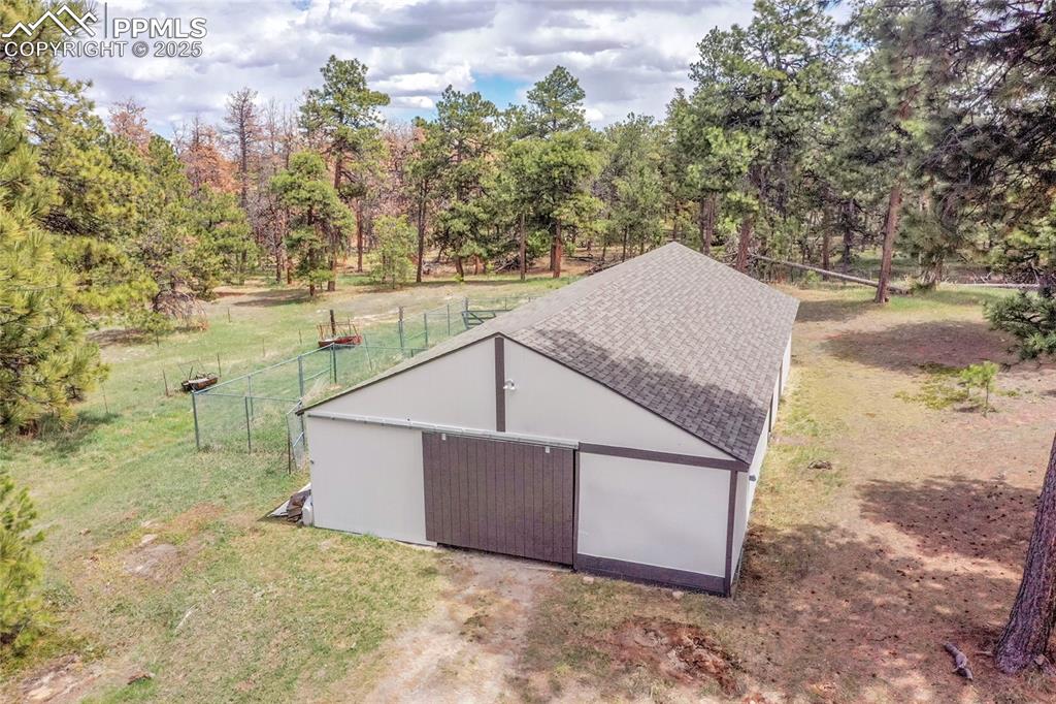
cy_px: 352
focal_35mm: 28
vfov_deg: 46.4
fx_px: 821
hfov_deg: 65.5
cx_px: 528
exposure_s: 1/1600
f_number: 8
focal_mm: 10.26
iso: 800
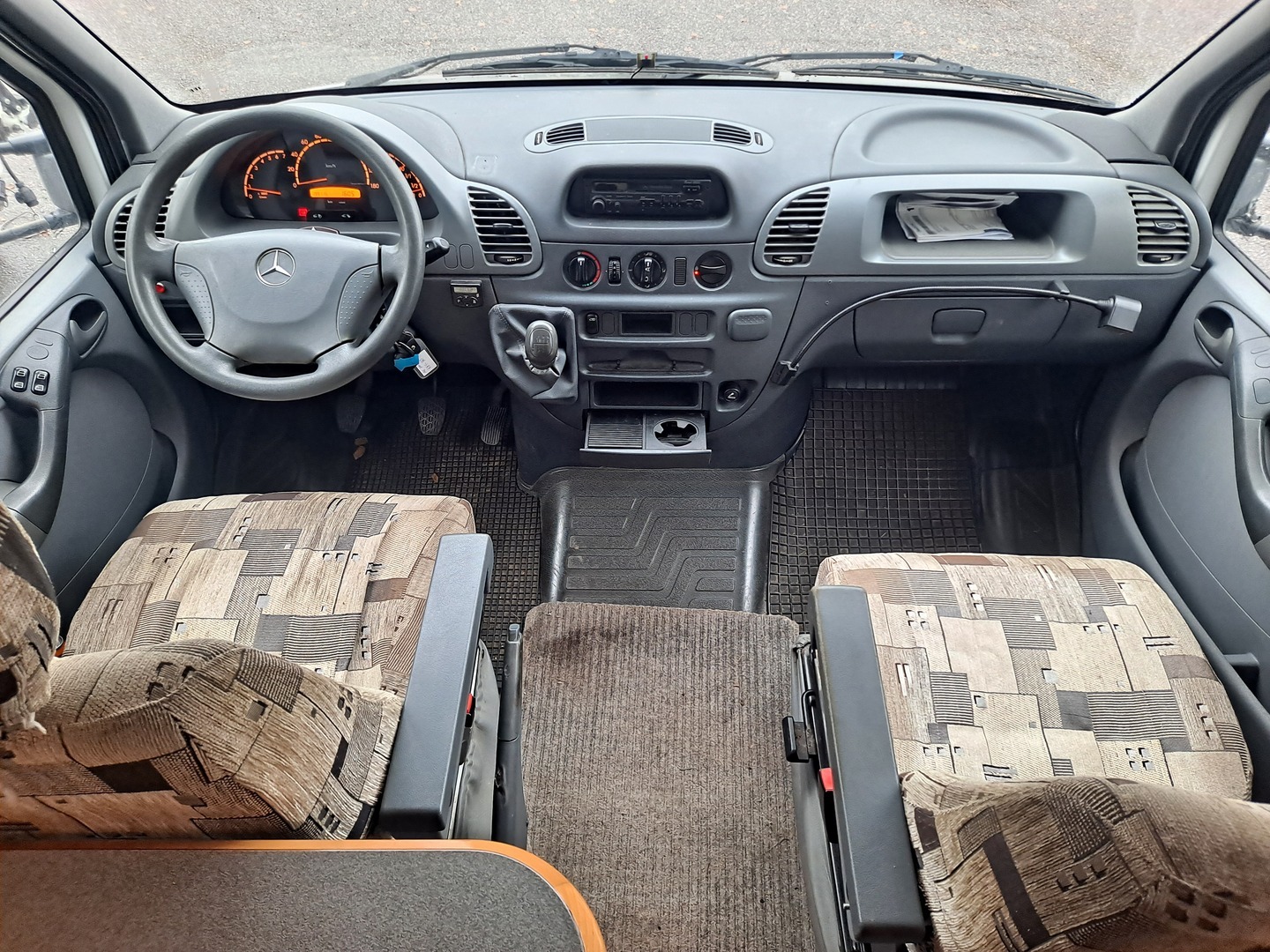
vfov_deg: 54.9
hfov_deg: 69.4
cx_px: 635
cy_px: 476
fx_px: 917
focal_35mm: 25
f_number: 2
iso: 160
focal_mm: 4.6
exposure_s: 1/50
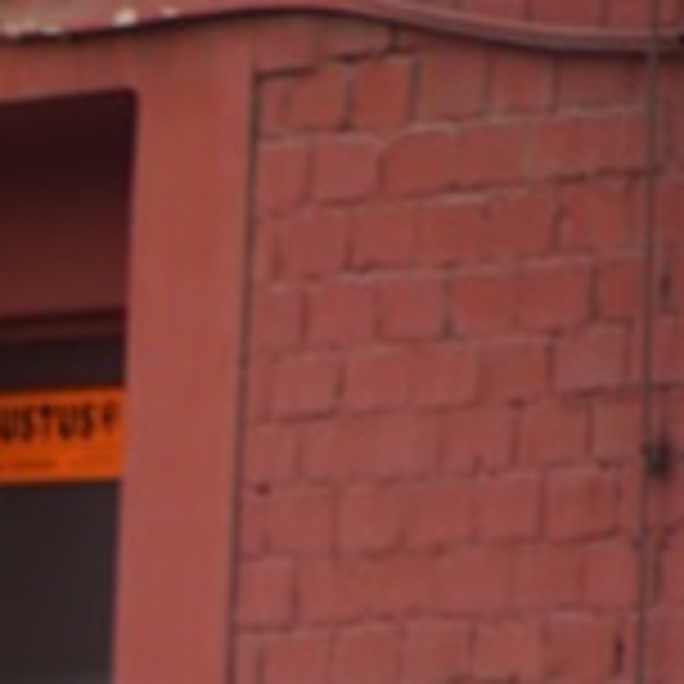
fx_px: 19668
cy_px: 1474
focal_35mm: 880
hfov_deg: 2.0
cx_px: -1238
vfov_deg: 2.0
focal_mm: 105
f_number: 5.6
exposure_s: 1/200
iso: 125
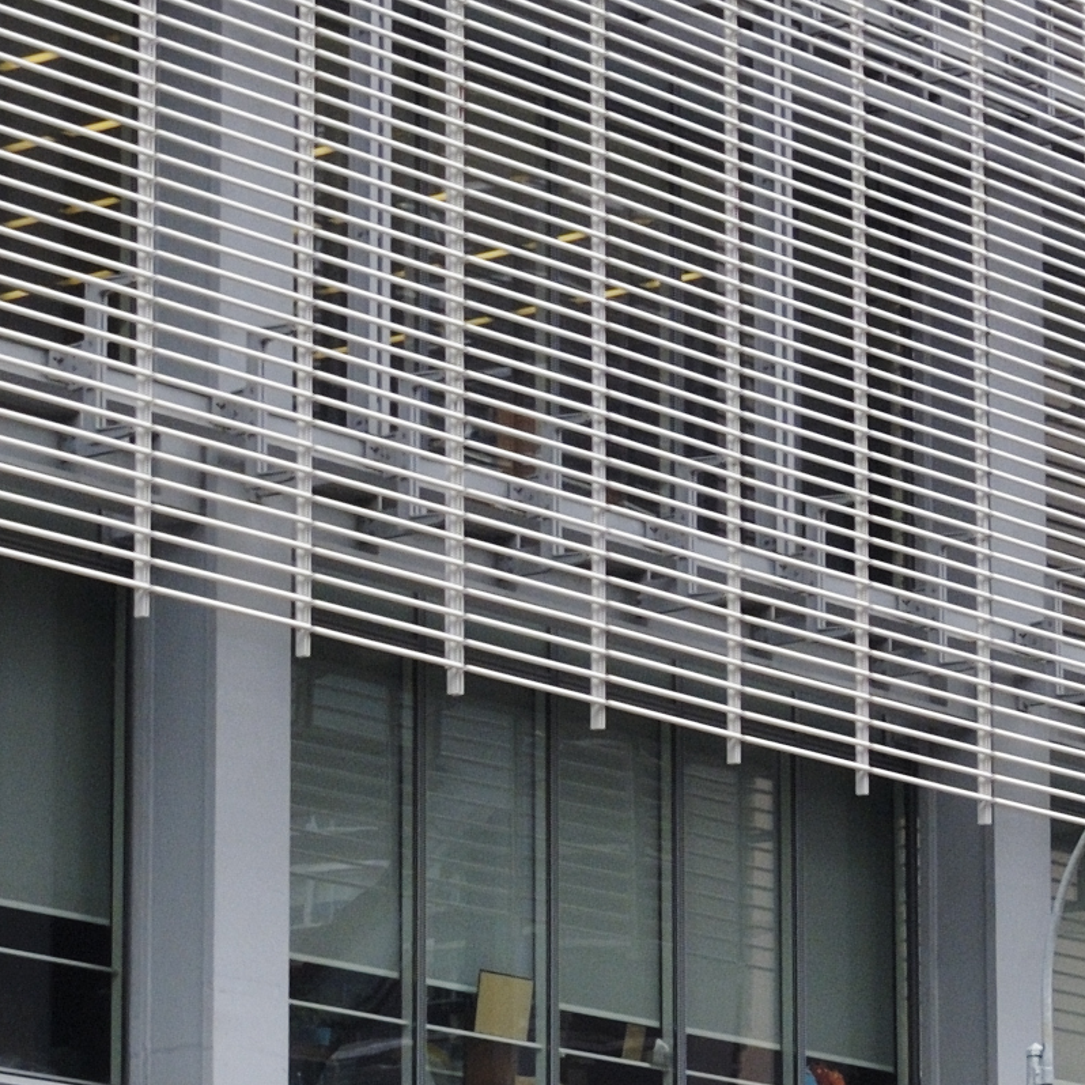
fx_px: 6312
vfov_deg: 9.8
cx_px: 1330
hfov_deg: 9.7
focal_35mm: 178
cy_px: 938
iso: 200
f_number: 8
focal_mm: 26
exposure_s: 1/125
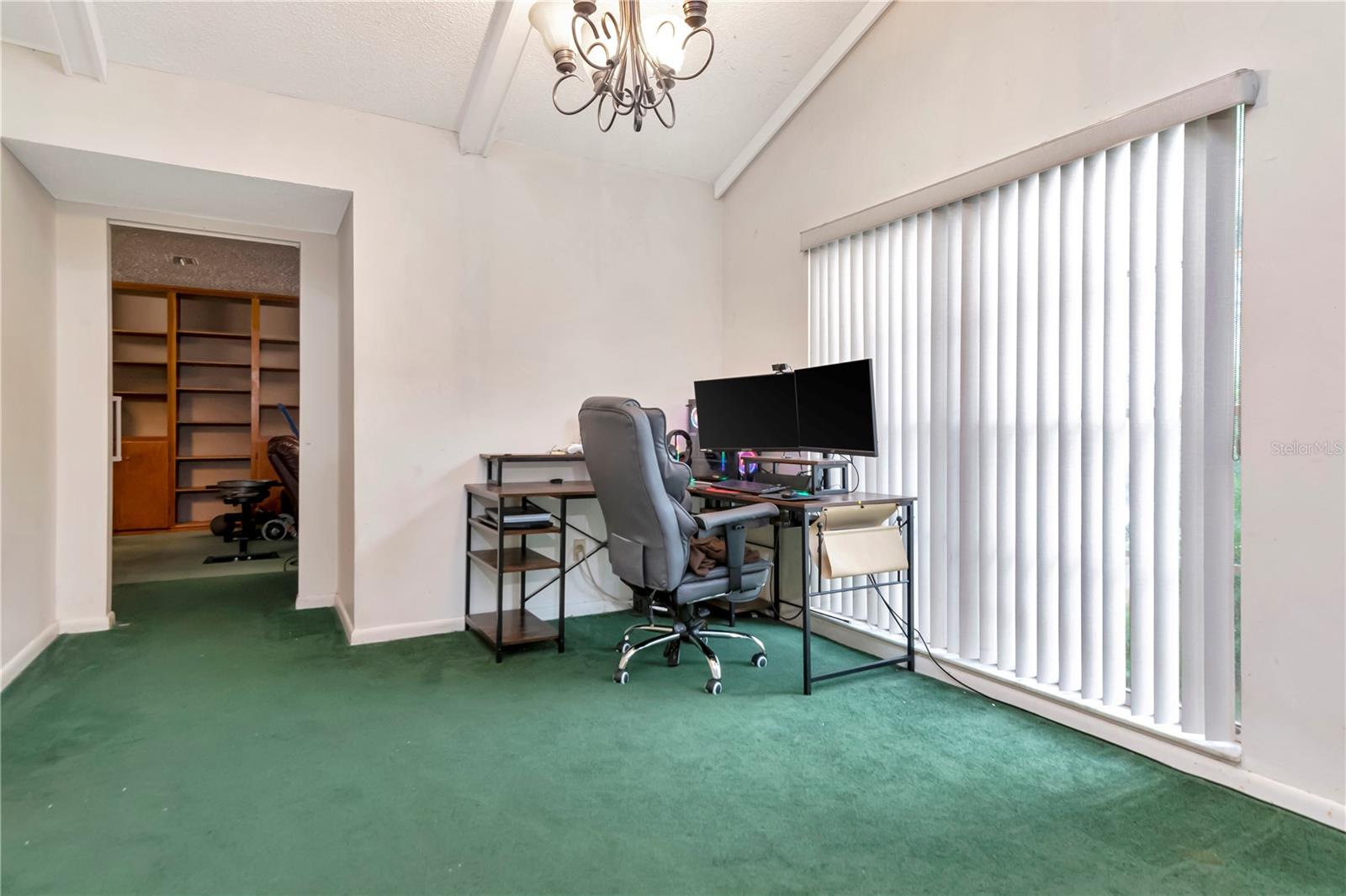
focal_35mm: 20
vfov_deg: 63.2
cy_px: 448
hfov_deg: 85.4
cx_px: 673
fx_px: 729
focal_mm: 13
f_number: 7.1
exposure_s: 1/8
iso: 800
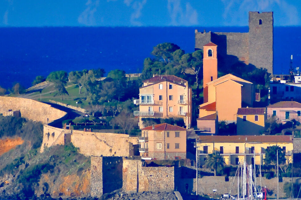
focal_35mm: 1509
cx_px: 238
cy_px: 120
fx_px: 12616
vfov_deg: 0.9
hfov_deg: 1.4
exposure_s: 1/1000
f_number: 6.3
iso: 200
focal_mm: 300
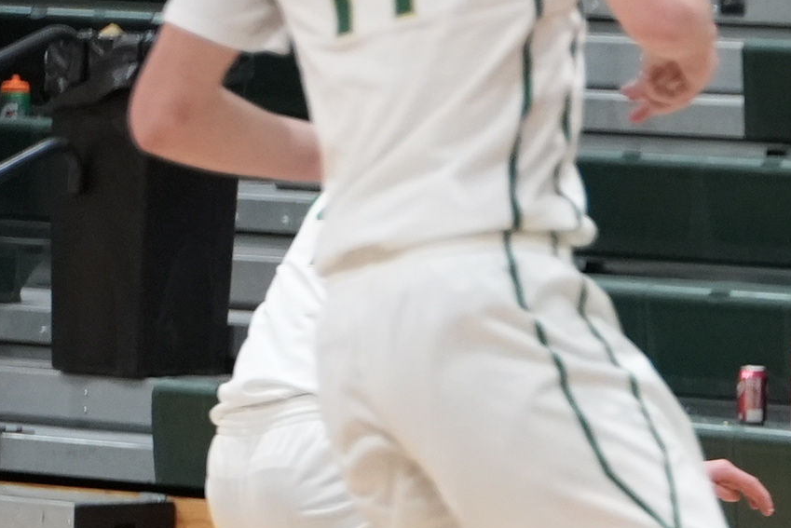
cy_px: 402
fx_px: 9606
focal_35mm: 437
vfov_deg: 3.1
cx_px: 1194
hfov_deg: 4.7
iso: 8000
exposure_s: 1/800
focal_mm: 134
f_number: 4
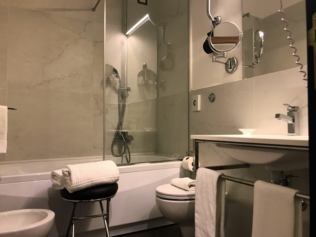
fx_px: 256
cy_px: 118
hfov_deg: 63.4
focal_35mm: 28
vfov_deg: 49.7
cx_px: 158
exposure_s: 1/17
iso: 50
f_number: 1.8
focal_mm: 3.99
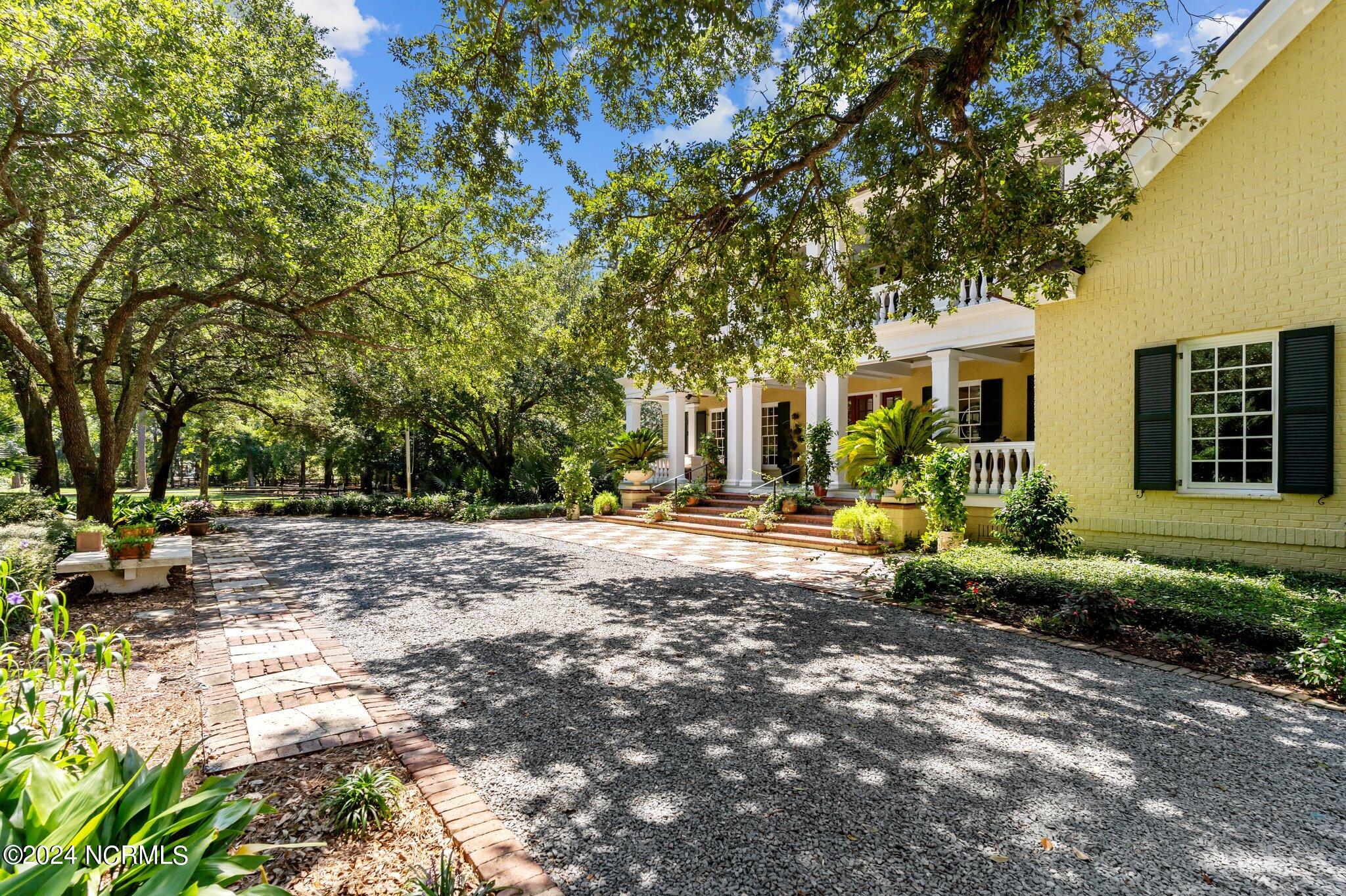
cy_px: 448
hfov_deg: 93.3
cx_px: 673
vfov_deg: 70.4
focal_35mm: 17
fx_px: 636
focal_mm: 17
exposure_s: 1/500
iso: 250
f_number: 5.6
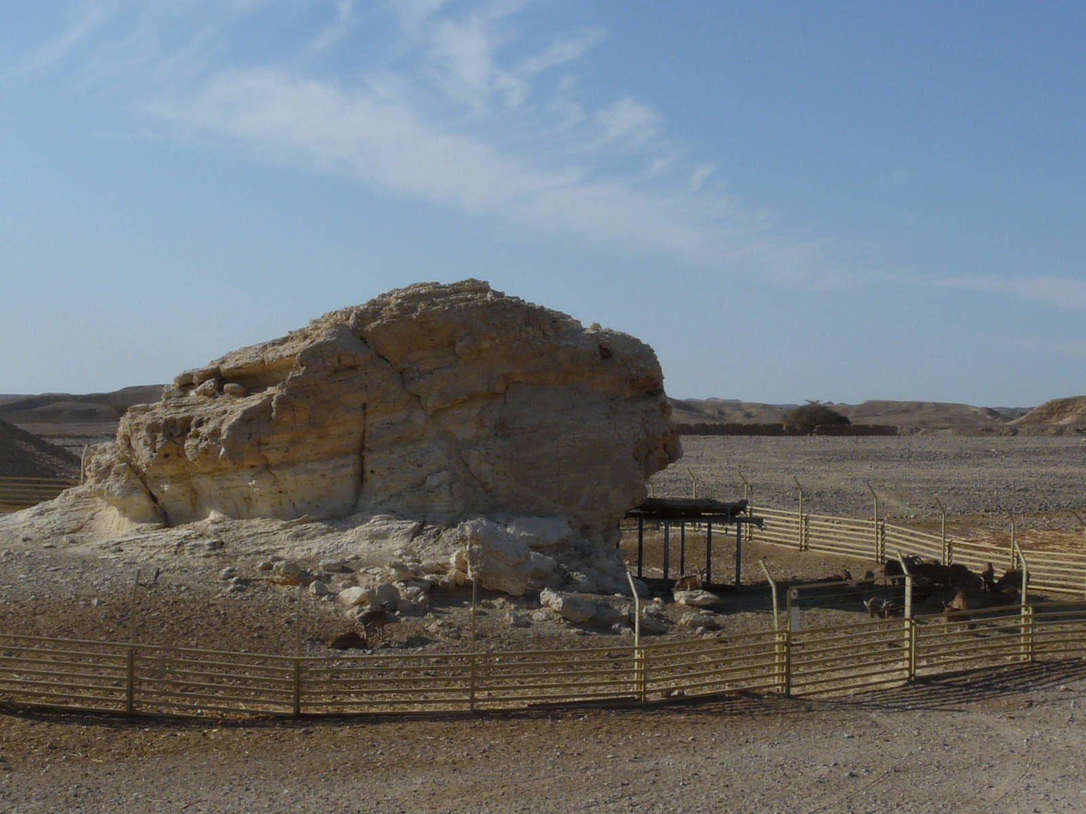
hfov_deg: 31.2
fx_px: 1945
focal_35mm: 62
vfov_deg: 23.7
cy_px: 407
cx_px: 543
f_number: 8
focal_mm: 6.4
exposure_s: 1/400
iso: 100
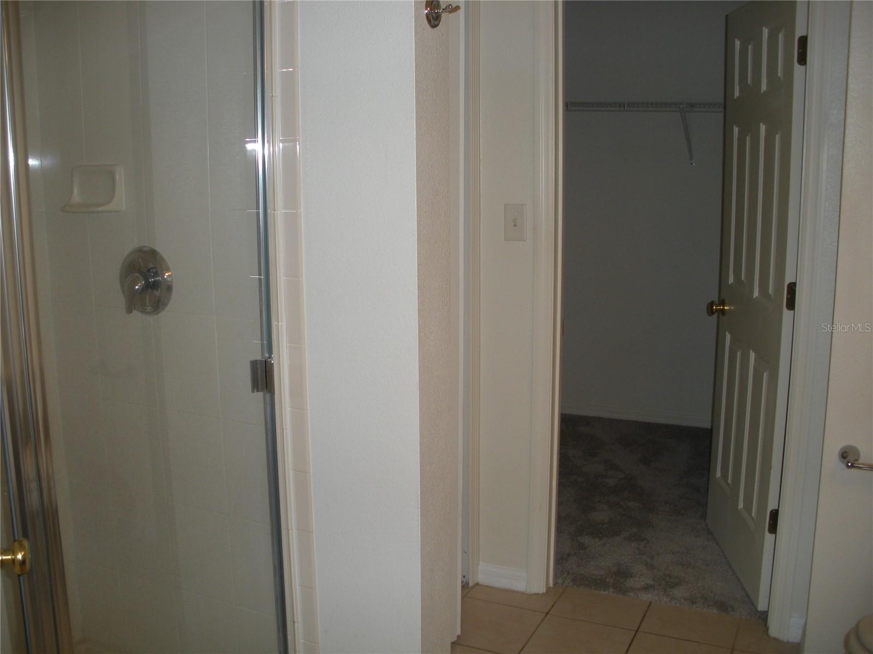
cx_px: 436
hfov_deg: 51.4
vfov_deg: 39.7
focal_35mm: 36
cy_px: 327
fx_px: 908
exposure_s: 1/30
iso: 86
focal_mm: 6.3
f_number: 3.5
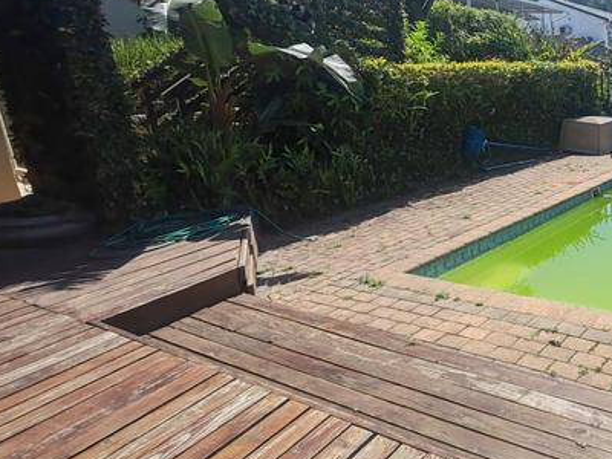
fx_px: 566
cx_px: 601
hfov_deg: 47.8
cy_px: 203
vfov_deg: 44.1
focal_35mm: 32
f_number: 2.2
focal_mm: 1.96
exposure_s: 1/1400
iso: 50
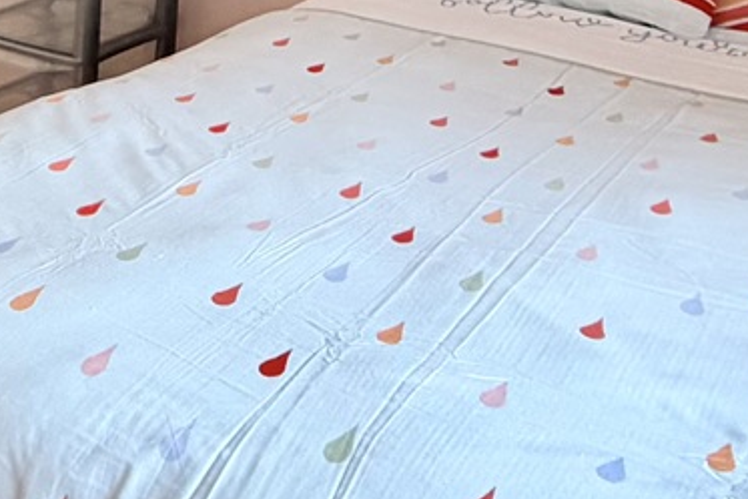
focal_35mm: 75
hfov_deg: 25.9
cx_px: 36
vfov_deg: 17.0
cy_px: -168
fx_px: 1559
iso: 160
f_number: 2.2
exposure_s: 1/121
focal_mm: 2.22
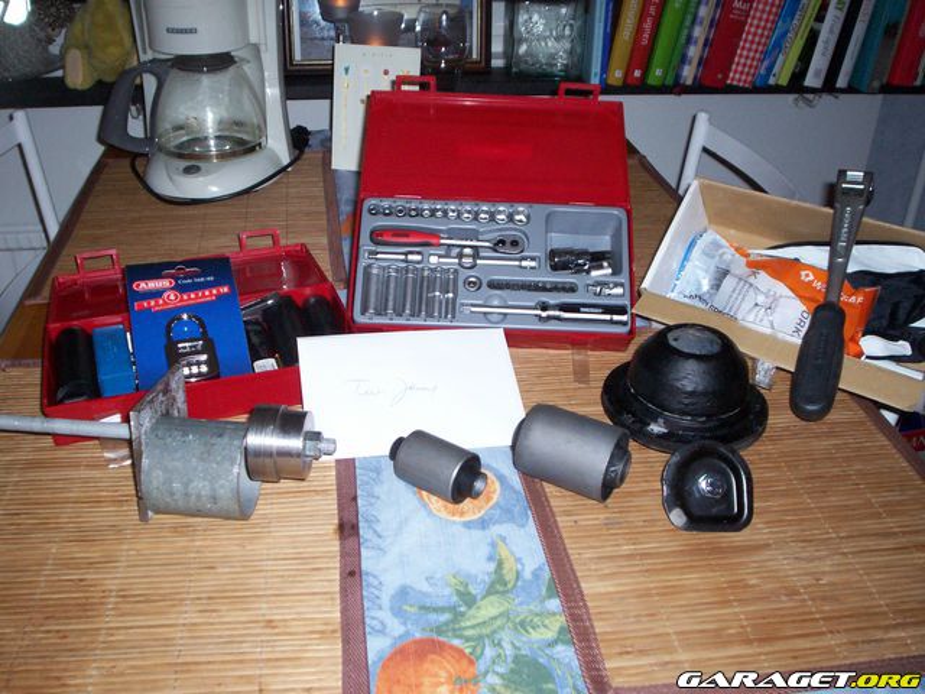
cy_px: 347
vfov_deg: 39.7
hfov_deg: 51.4
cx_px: 462
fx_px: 962
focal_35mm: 36
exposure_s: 1/64
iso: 140
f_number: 4.5
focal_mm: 5.9
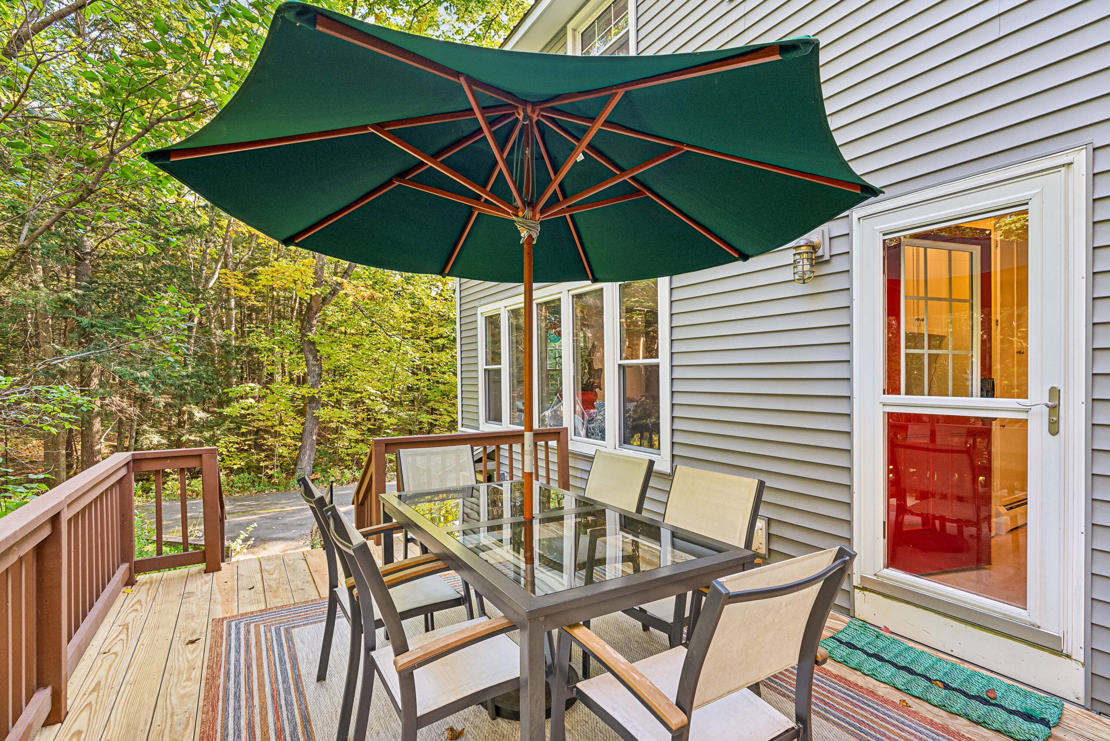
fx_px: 494
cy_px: 370
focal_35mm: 16
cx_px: 555
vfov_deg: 73.8
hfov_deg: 96.7
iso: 320
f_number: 7.1
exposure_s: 1/40
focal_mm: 16
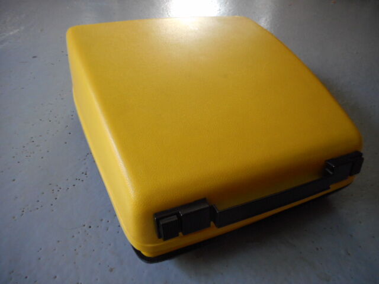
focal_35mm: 25
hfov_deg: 69.4
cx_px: 190
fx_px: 274
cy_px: 142
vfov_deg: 54.9
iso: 320
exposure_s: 1/30
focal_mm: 4.5
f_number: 3.7
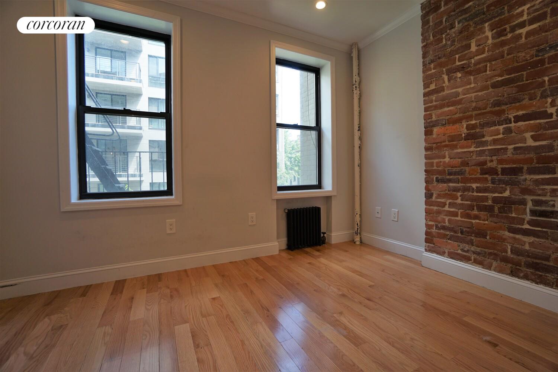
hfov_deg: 100.4
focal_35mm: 15
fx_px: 232
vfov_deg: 77.3
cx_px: 279
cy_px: 186
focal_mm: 10
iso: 125
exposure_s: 1/60
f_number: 4
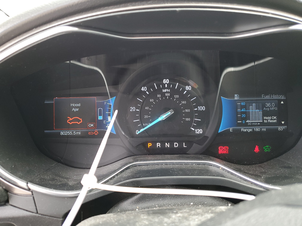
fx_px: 227
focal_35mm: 26
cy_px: 113
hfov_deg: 67.3
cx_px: 151
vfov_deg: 53.1
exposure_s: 1/120
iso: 89
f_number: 1.5
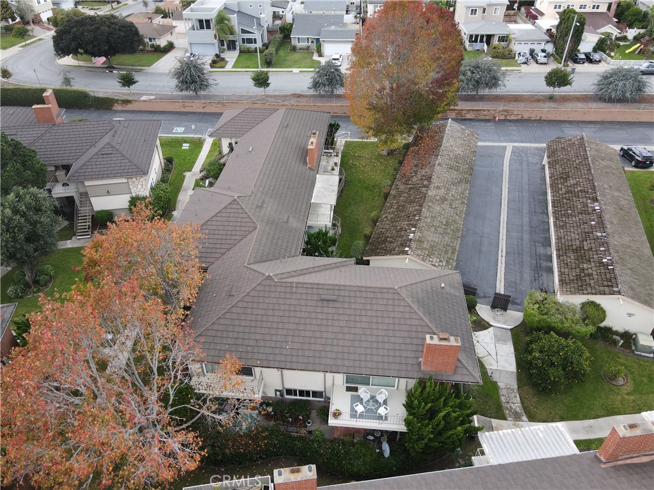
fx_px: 453
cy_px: 245
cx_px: 327
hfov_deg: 71.6
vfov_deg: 56.8
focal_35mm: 24
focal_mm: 4.5
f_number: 2.8
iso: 100
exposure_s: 1/8
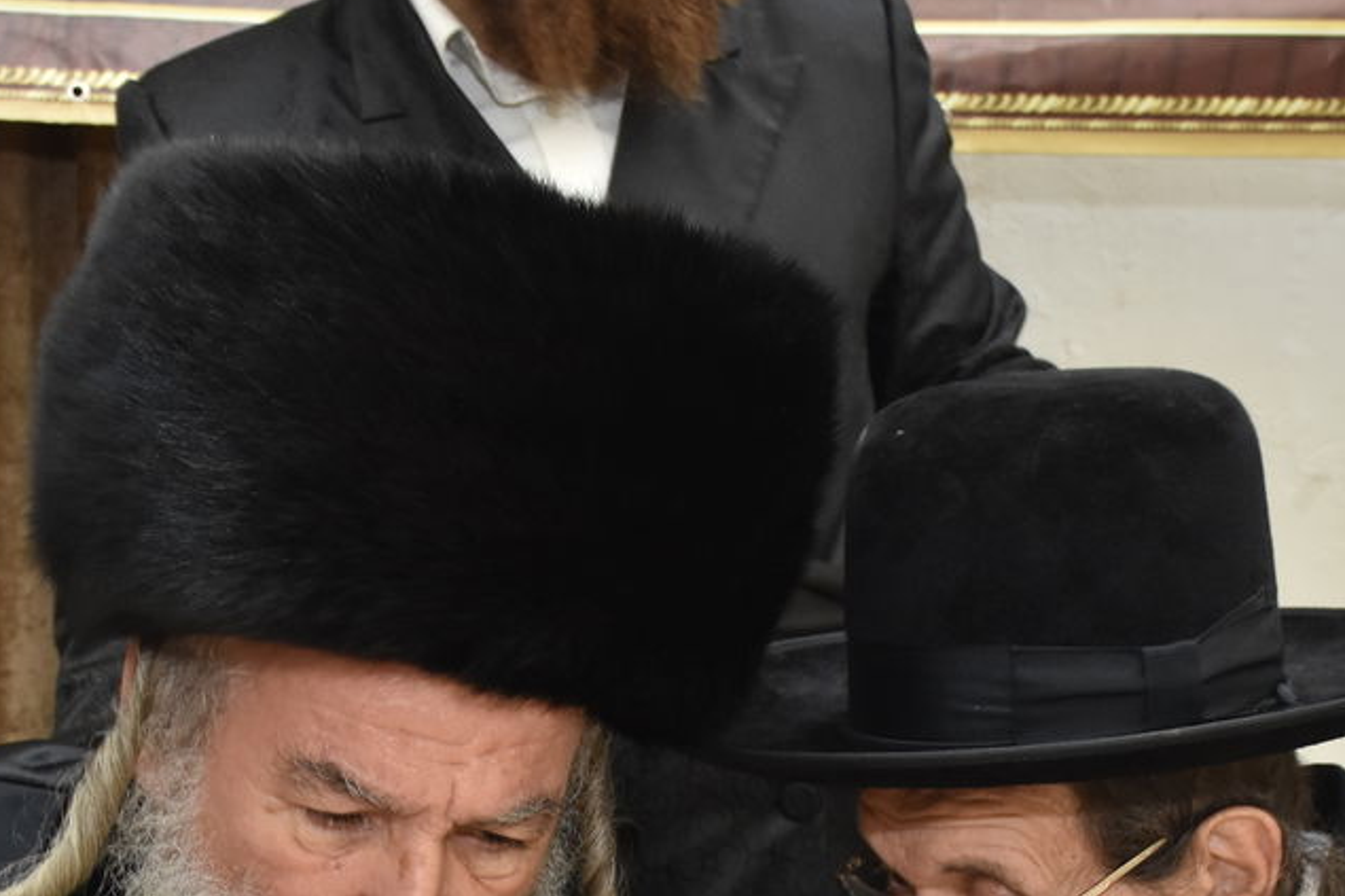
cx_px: 642
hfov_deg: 23.6
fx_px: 3212
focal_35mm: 86
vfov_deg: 15.6
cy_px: 920
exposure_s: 1/60
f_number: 5.6
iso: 800
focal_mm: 26
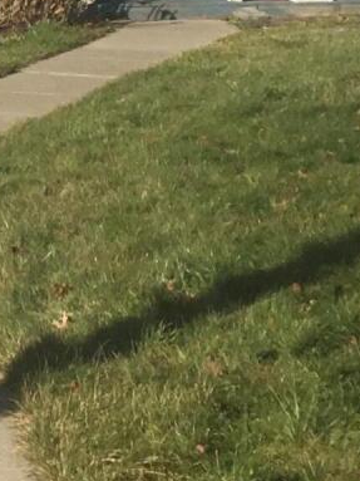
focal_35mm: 162
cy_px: -129
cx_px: -236
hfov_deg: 8.9
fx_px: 2248
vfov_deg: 11.9
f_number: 2.4
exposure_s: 1/1538
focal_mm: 3.3
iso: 25
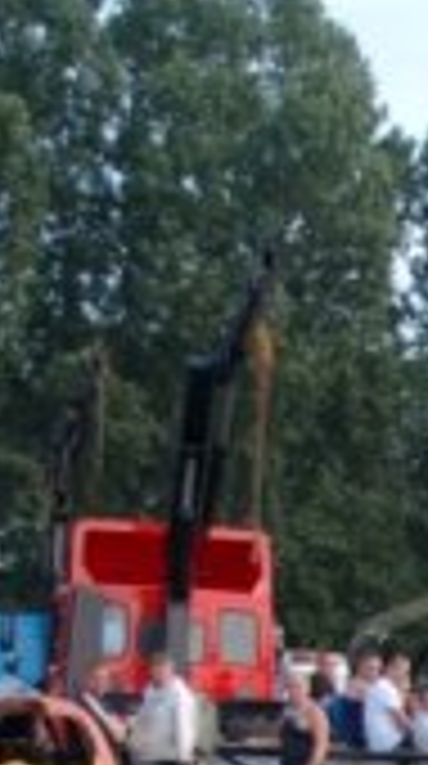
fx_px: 3123
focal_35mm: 154
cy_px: 950
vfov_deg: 13.5
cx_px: 716
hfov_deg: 7.6
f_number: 4.2
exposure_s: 1/500
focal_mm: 26
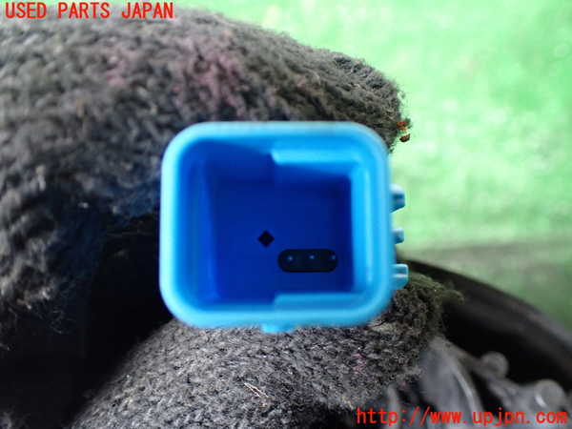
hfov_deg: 60.0
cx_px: 286
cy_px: 214
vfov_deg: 46.8
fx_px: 496
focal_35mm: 30
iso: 800
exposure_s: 1/30
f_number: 2.3
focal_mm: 5.4
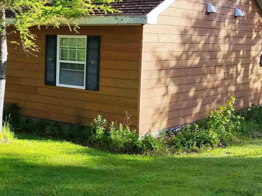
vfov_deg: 24.4
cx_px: 72
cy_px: 87
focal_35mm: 60
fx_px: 454
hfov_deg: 31.7
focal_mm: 4.71
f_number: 1.79
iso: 50
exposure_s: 1/779
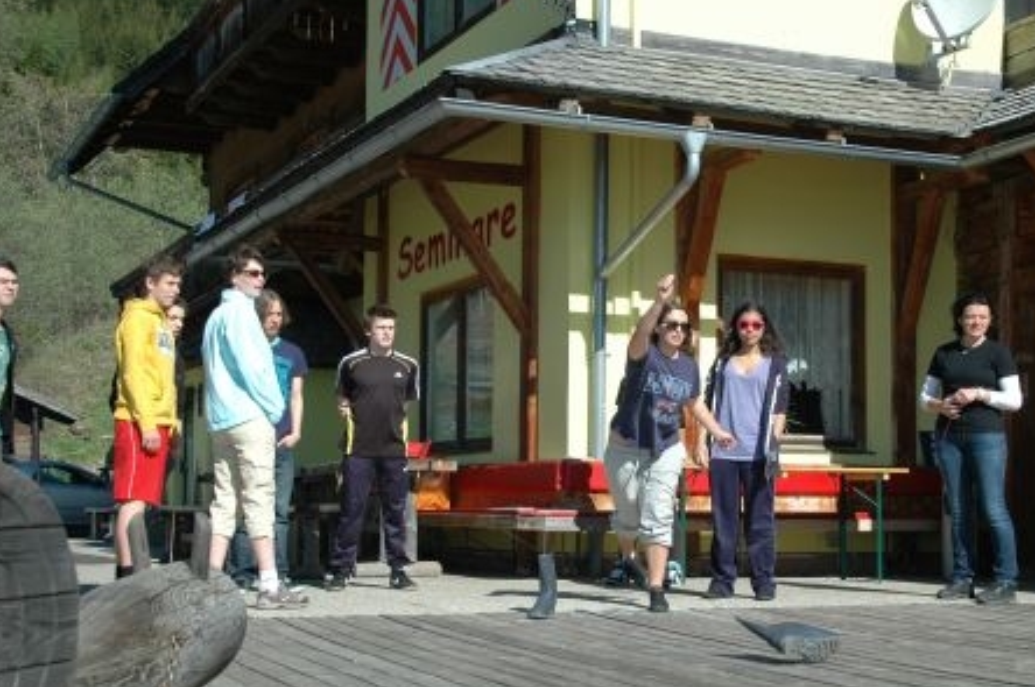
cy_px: 401
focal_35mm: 58
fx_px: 1655
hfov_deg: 34.7
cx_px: 587
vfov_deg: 23.5
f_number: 4.2
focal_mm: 31
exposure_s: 1/1250
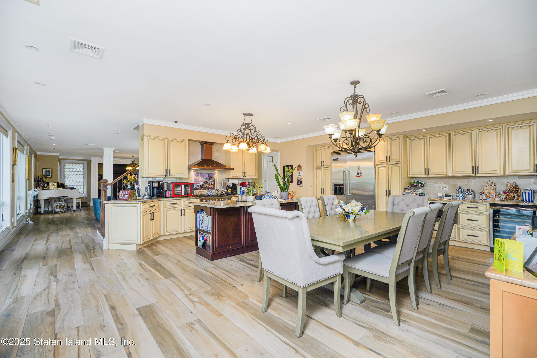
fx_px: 239
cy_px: 179
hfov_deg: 96.7
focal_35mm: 16
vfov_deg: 73.7
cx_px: 268
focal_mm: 16
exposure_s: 1/50
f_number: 5
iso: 100
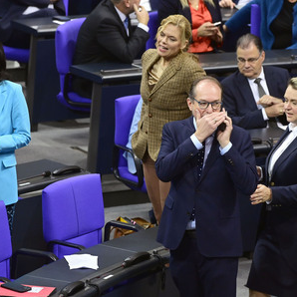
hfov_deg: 6.2
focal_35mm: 283
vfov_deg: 6.2
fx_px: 2747
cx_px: 83
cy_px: 148
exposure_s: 1/320
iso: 10000
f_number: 5.6
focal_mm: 220
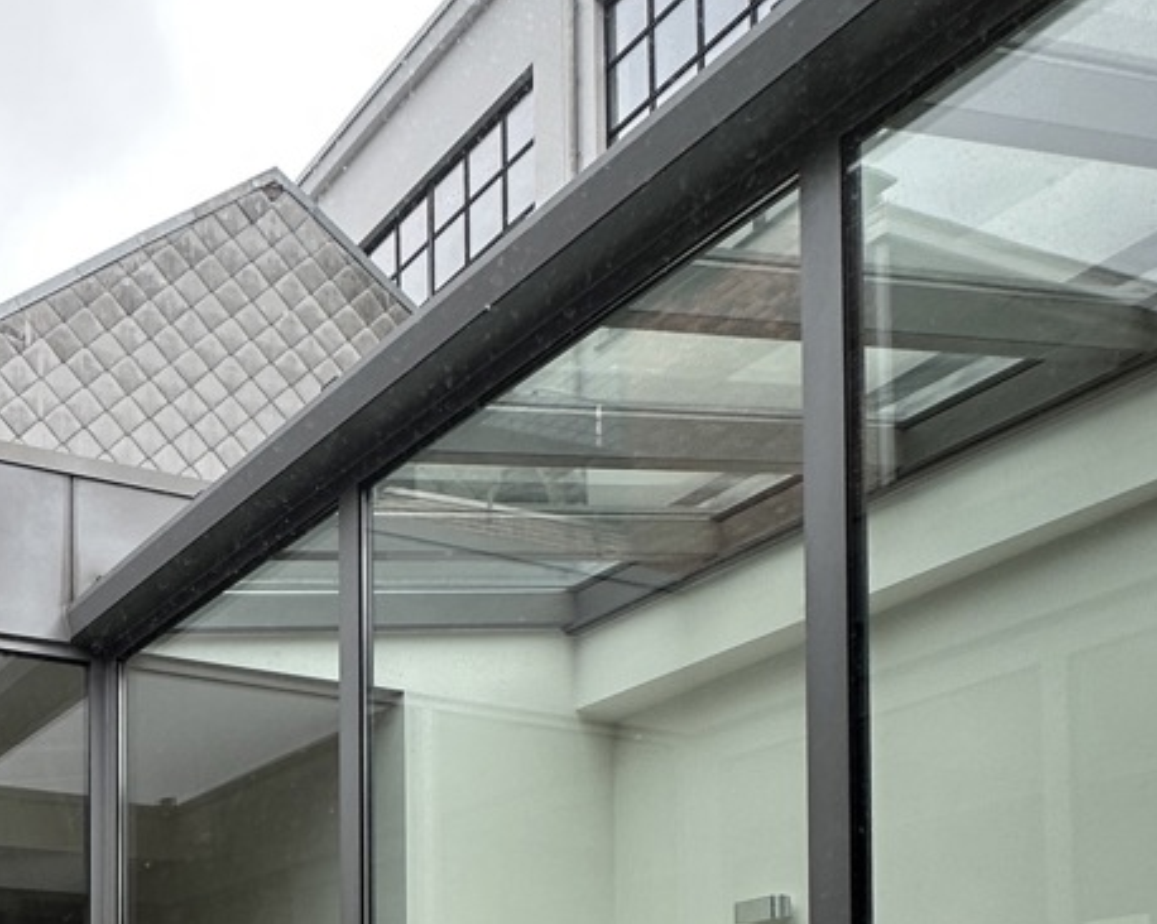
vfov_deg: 29.5
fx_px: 1472
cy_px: 1136
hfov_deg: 36.9
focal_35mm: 43
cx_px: -83
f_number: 2.2
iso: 50
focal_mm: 2.22
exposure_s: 1/99
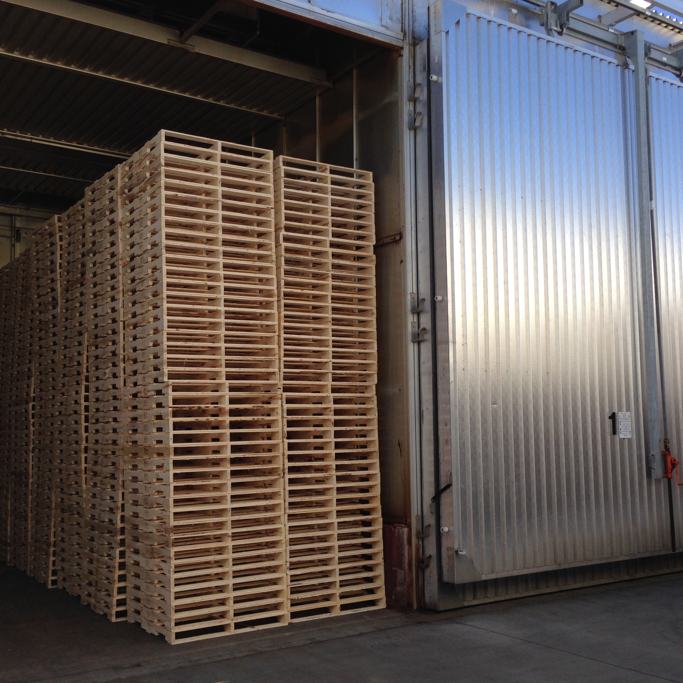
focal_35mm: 39
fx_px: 871
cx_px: 343
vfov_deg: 42.8
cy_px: 342
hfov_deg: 42.8
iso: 50
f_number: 2.4
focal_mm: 4.12
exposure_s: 1/821
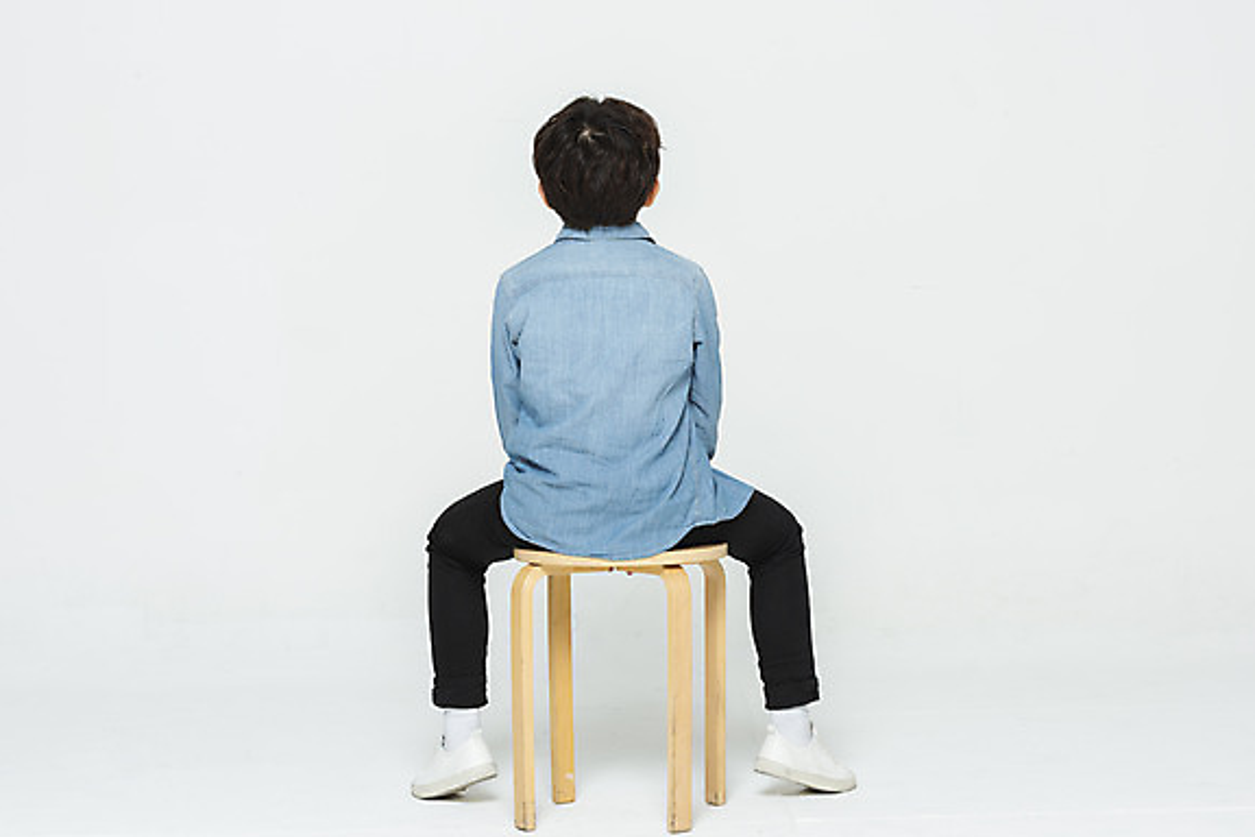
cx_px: 616
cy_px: 418
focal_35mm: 78
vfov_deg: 17.5
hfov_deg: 26.0
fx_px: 2719
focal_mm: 75
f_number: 14
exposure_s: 1/125
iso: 100
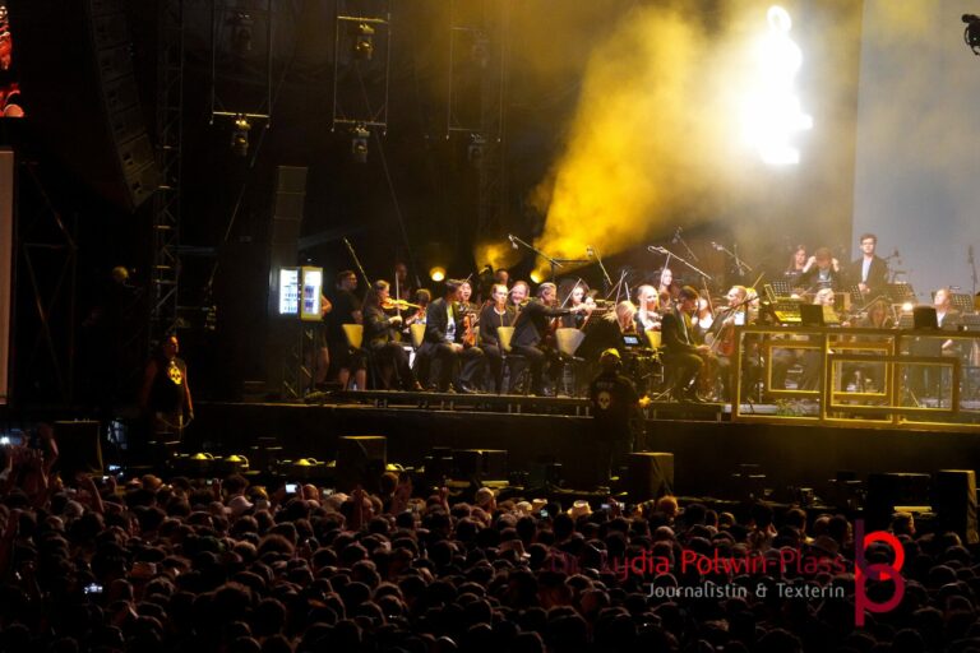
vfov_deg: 5.6
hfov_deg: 8.4
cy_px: 326
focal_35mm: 244
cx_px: 490
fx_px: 6655
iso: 6400
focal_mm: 163
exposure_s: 1/40
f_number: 6.3
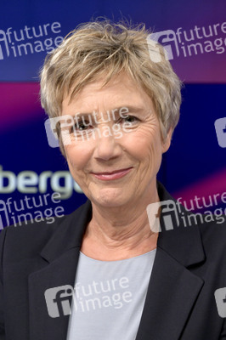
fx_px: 585
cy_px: 170
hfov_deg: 21.9
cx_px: 113
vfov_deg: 32.4
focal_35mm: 62
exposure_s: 1/200
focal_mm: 62
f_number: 6.3
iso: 1600
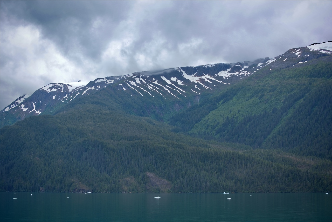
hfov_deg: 28.8
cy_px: 111
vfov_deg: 19.5
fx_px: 646
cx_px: 166
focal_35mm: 70
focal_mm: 70
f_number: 7.1
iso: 100
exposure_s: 1/200
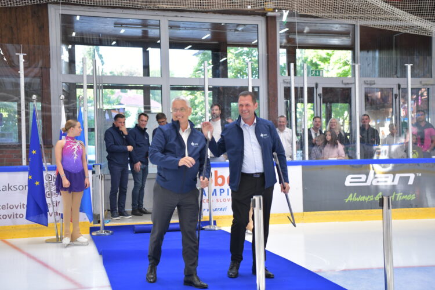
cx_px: 218
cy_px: 145
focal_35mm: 52
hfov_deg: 38.2
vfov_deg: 26.0
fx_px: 628
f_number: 2.8
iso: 2000
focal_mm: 52
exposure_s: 1/400
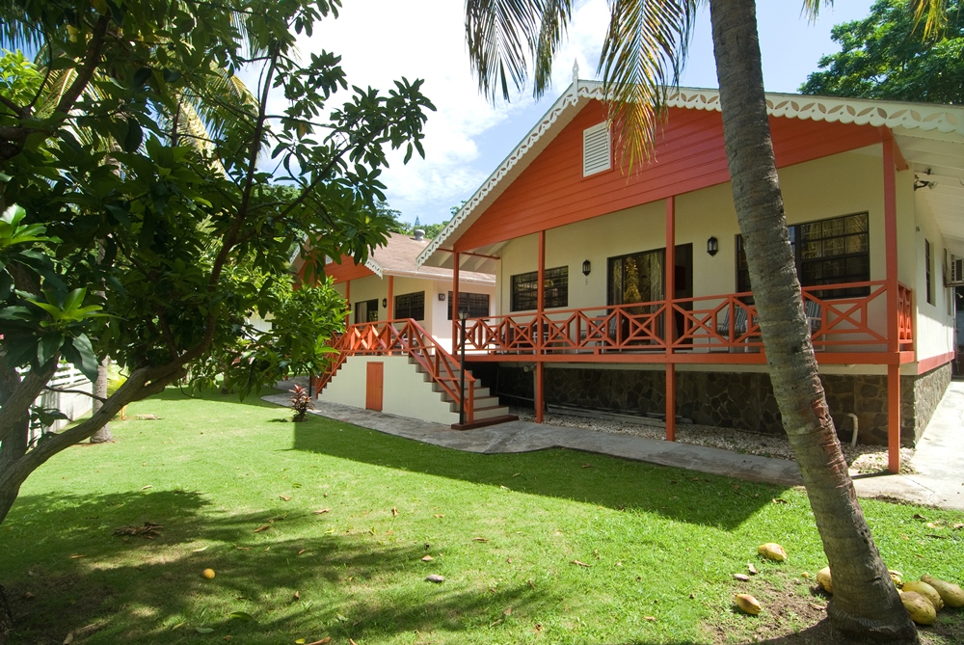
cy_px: 322
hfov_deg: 94.9
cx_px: 482
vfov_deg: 72.2
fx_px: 442
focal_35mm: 16
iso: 200
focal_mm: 11
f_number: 13
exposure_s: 1/60
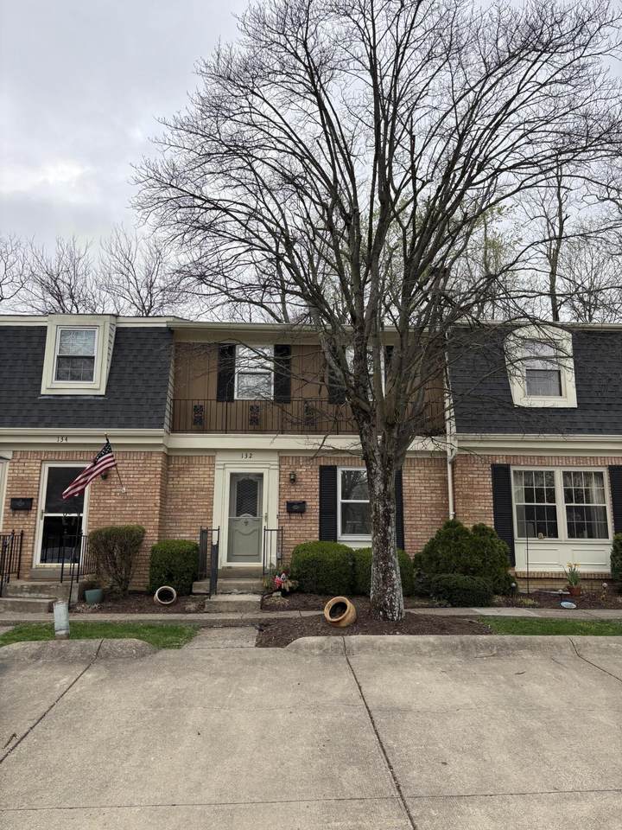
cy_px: 415
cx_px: 311
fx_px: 623
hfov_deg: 53.1
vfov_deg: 67.3
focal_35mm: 26
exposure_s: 1/726
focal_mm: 5.96
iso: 50
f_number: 1.6
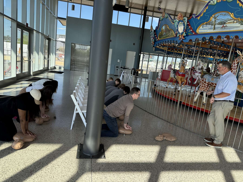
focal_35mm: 24
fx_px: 168
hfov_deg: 71.6
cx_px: 122
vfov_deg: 56.8
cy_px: 91
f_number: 1.78
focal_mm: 6.76
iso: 80
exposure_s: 1/1060
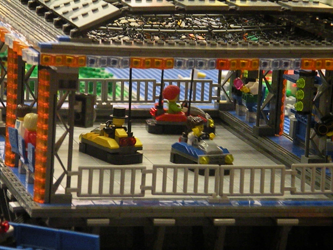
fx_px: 1635
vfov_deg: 8.7
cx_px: 166
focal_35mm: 170
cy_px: 125
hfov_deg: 11.6
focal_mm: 30.1
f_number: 4.5
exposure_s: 1/40.1
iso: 1600
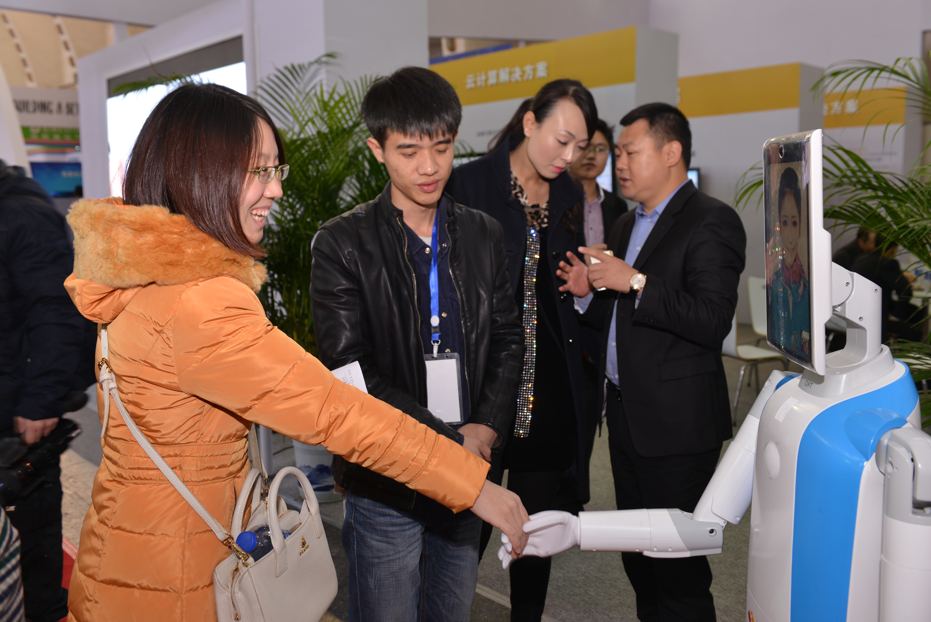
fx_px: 828
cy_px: 311
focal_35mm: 32
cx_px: 466
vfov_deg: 41.1
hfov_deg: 58.7
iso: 500
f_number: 6.3
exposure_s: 1/40
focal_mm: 32
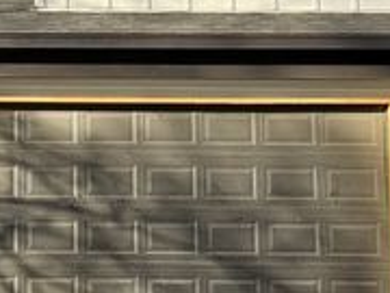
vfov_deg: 11.1
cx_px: -17
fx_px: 1498
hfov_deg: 14.5
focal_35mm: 133
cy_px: 10
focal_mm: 6.76
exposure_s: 1/1242
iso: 80
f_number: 1.78
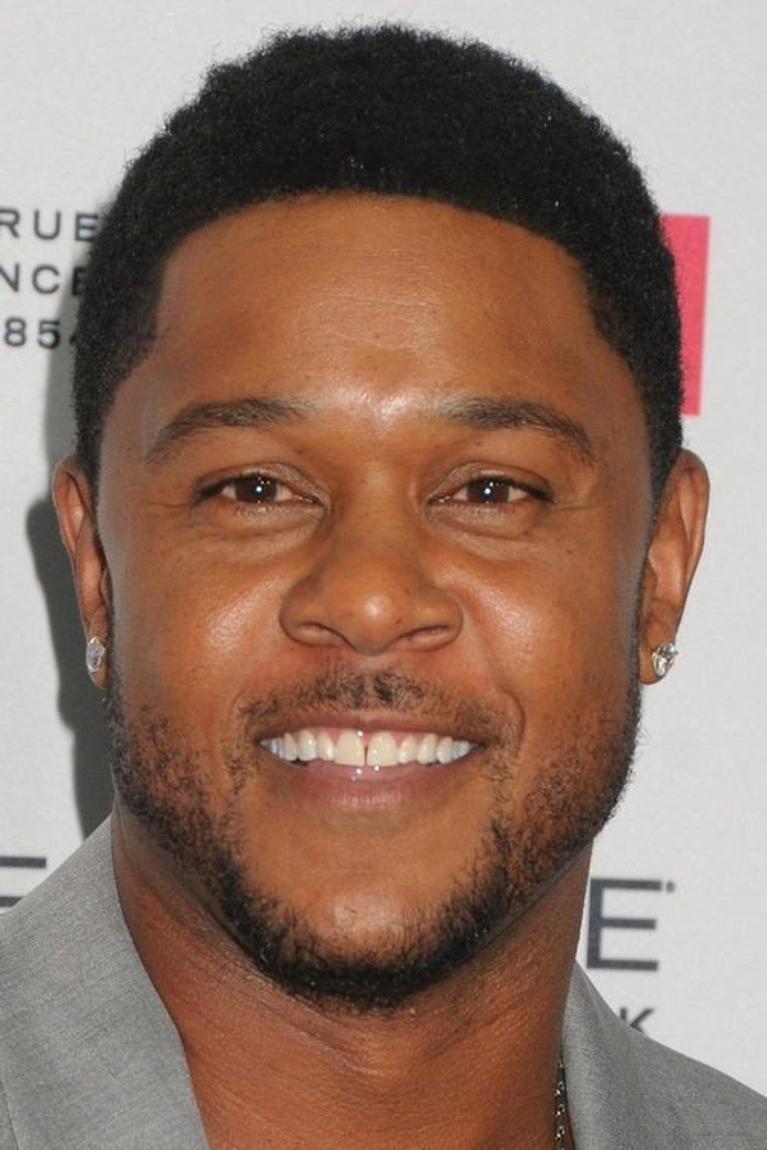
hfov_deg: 8.7
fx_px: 5033
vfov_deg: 13.0
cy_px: 575
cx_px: 384
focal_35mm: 158
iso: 500
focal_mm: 105
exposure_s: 1/200
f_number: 6.3
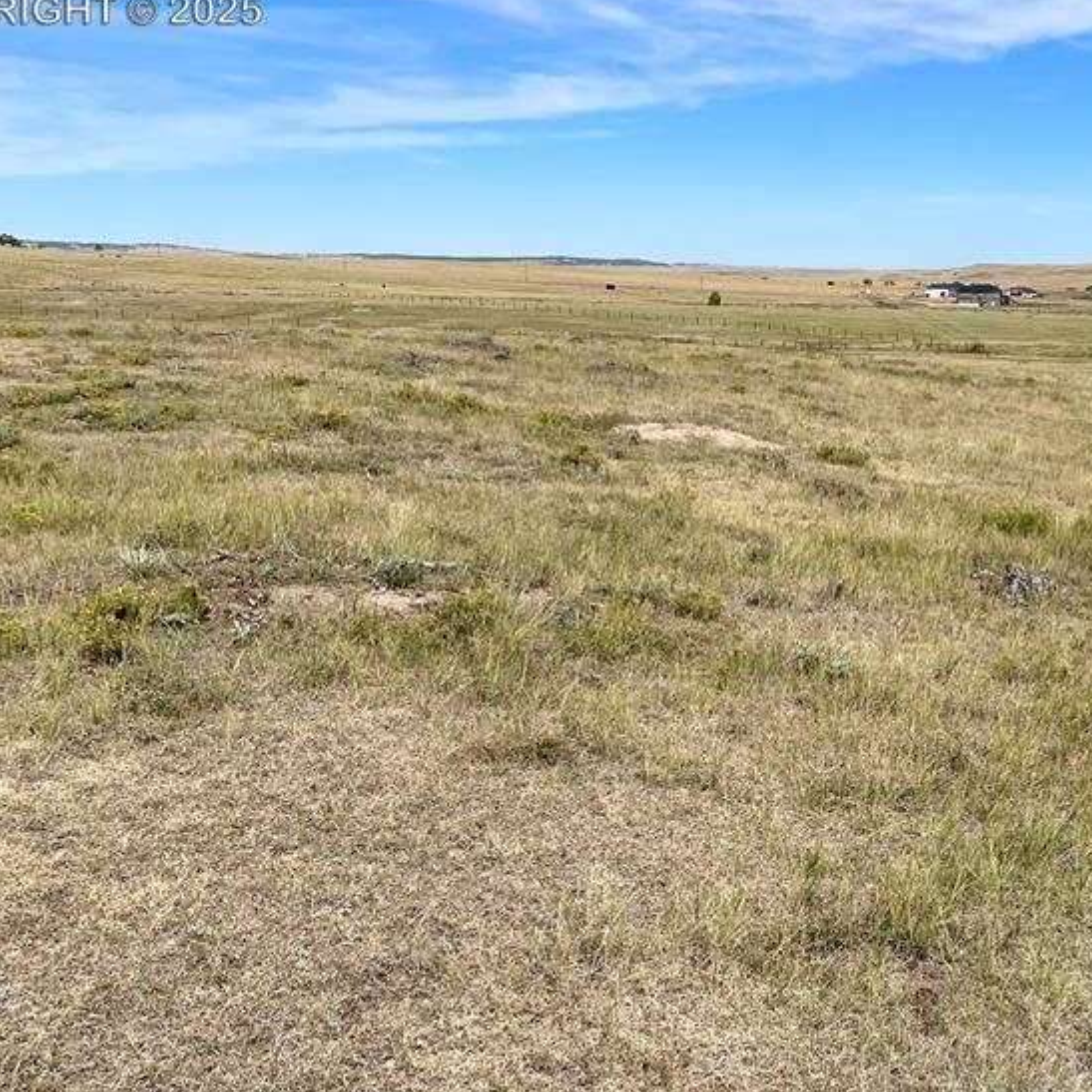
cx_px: 892
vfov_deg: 38.9
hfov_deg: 37.6
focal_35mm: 43
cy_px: 680
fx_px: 1535
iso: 32
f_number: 1.6
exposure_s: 1/4132
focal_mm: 4.2
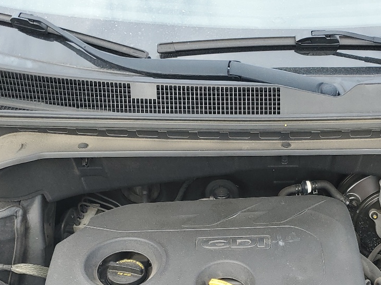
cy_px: 308
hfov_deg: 33.2
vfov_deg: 24.1
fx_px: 627
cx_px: 279
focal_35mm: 57
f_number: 1.5
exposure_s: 1/400
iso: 50
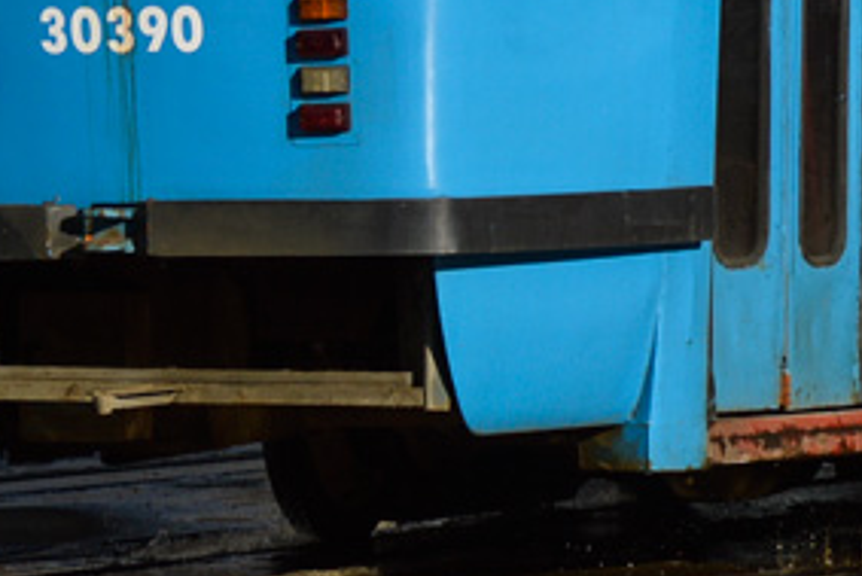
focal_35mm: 572
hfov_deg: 3.6
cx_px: 929
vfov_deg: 2.4
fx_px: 13703
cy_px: -530
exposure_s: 1/1000
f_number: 7.1
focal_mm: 90
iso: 100
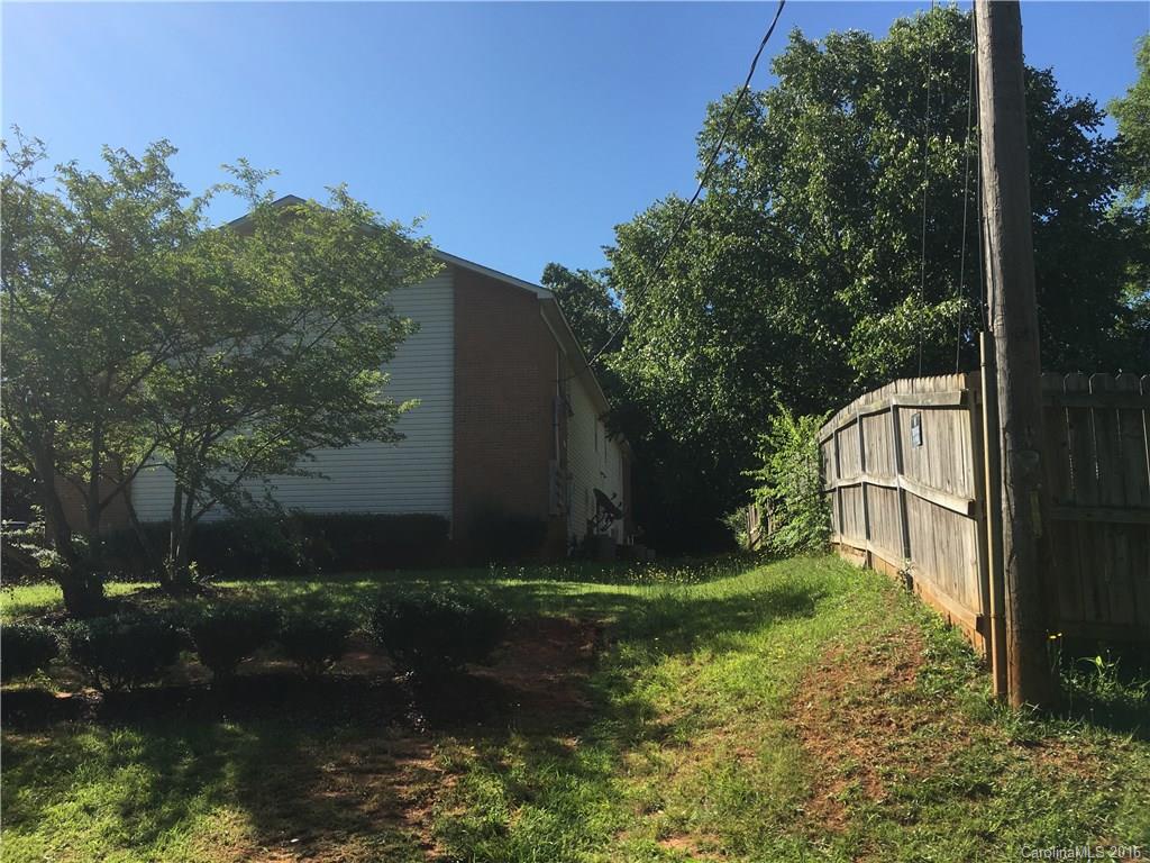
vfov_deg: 48.2
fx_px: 963
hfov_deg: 61.7
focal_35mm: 29
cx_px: 575
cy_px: 432
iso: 25
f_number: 2.2
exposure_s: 1/1068
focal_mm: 4.15
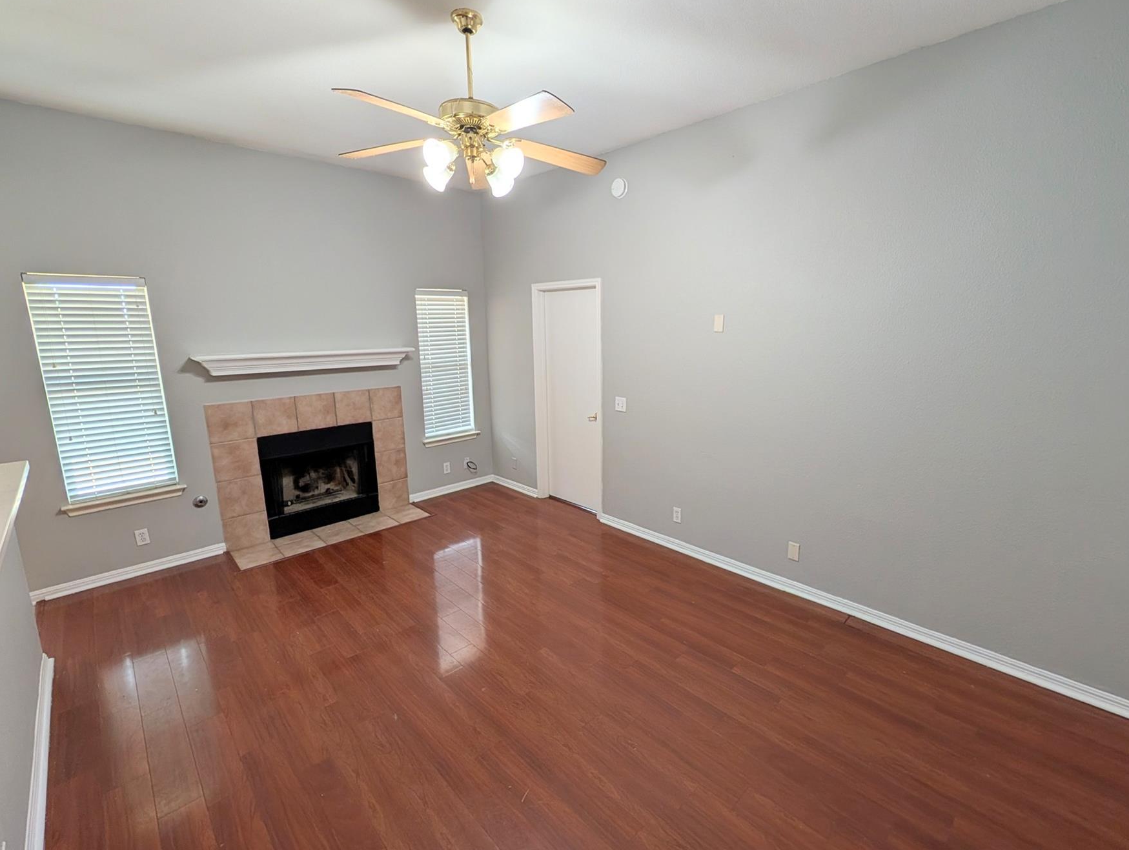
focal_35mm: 14
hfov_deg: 101.9
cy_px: 416
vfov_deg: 85.8
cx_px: 585
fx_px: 457
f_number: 1.7
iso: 81
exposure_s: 1/120
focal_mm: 2.02
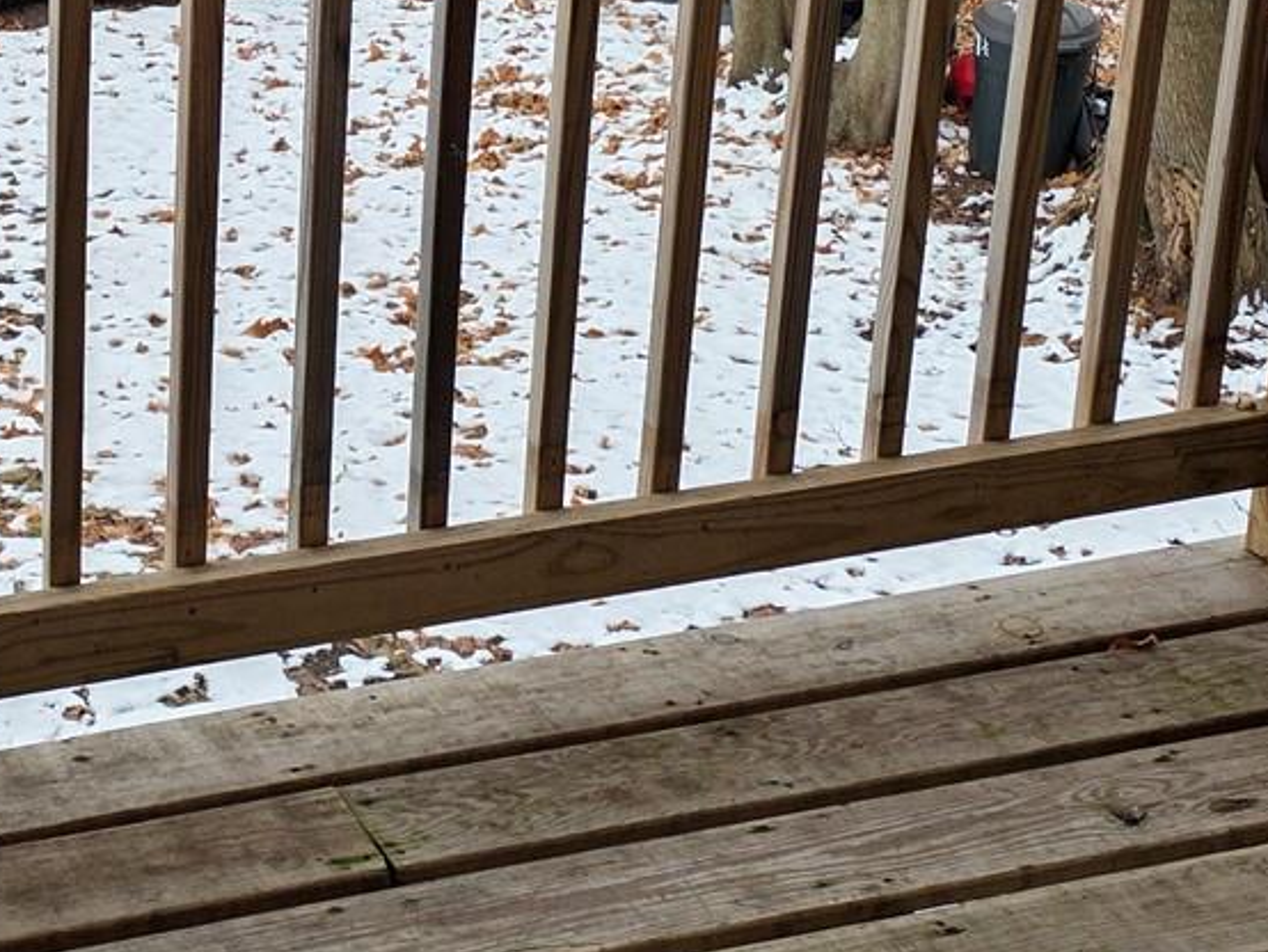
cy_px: 80
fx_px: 3115
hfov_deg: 22.2
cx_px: 2
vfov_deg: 17.1
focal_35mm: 85
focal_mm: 6.3
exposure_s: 1/180
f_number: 1.7
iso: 40
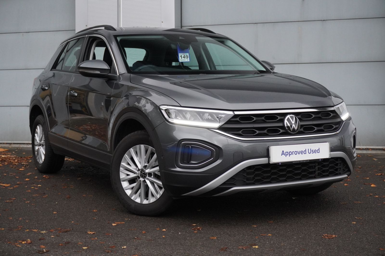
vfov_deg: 24.4
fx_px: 593
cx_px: 192
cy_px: 128
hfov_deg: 36.0
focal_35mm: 56
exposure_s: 1/200
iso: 2500
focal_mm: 37
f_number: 5.6
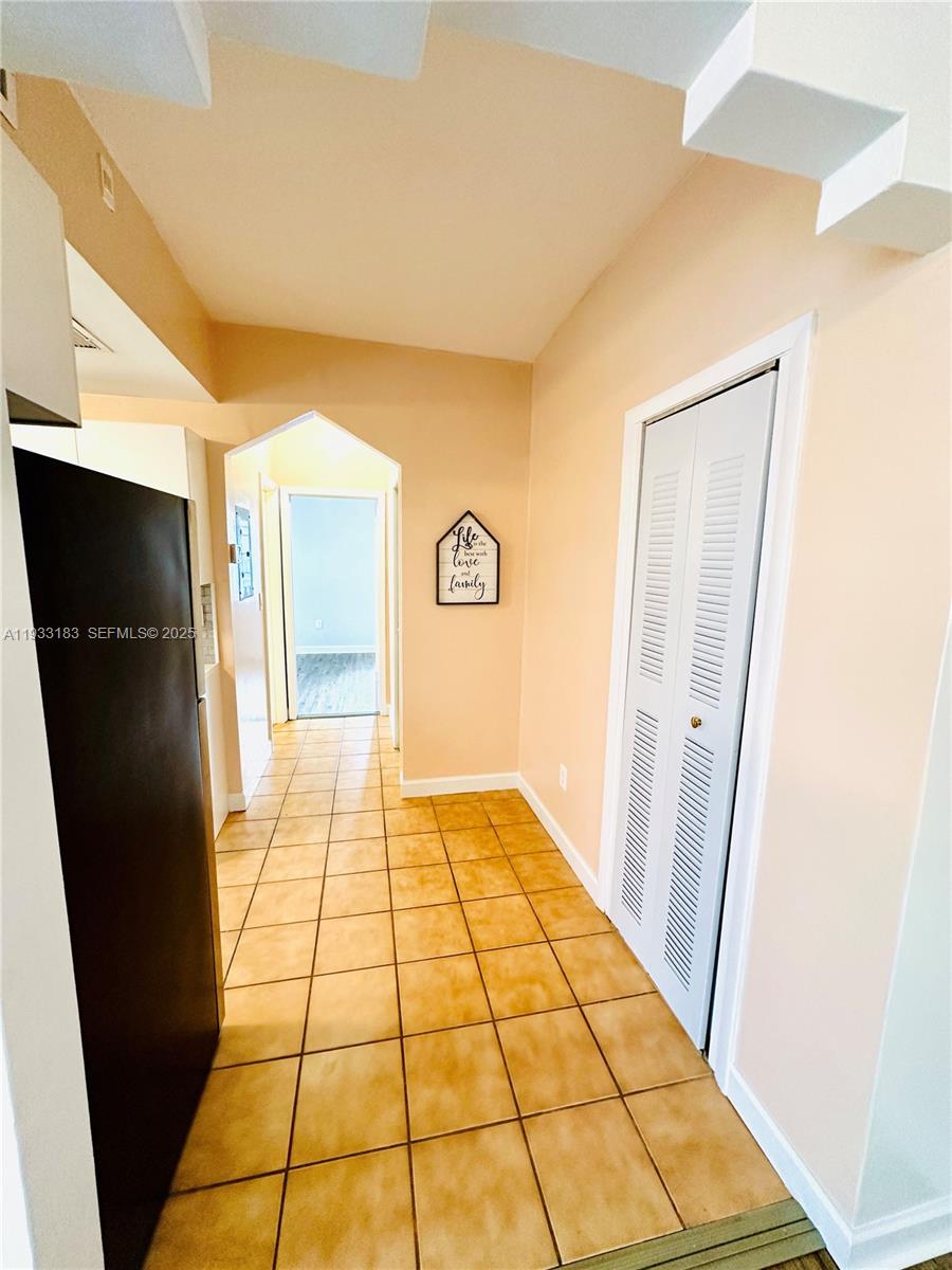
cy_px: 635
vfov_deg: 102.1
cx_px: 476
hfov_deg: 85.7
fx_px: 513
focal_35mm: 14
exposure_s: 1/60
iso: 160
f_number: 2.2
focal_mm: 2.22
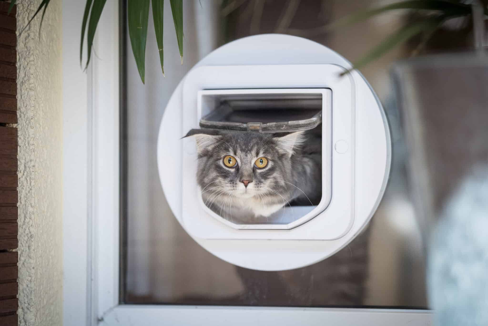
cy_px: 163
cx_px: 244
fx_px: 1831
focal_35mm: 135
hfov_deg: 15.2
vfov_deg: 10.2
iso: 1400
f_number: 2
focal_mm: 135
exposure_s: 1/4000
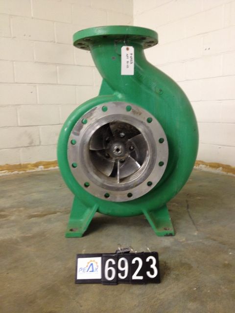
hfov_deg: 40.7
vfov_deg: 52.6
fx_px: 317
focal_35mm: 35
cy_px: 156
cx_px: 118
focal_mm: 4.28
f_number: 2.4
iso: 160
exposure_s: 1/20
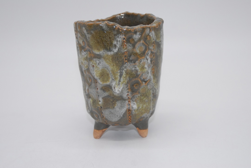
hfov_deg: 37.8
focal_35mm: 52
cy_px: 84
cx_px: 126
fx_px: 366
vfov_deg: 25.8
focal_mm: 35
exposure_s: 1/250
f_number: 4.5
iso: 400
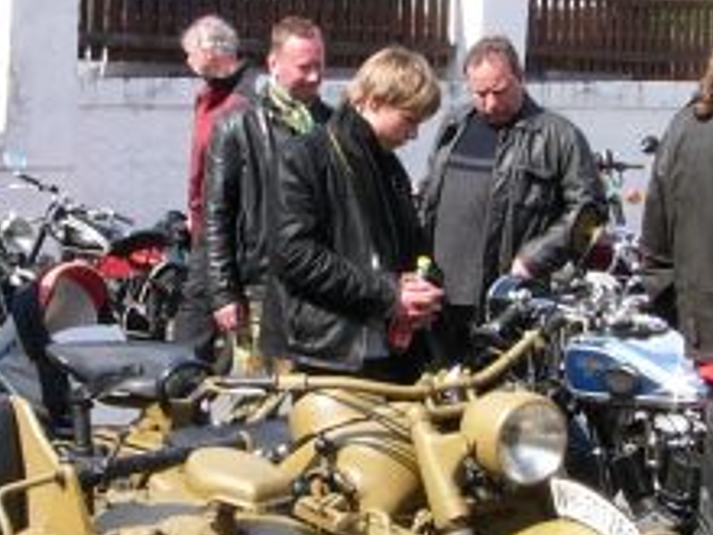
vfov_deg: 12.0
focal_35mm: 123
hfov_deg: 15.9
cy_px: 180
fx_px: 2533
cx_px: 152
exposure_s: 1/60
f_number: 8
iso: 50
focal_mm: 6
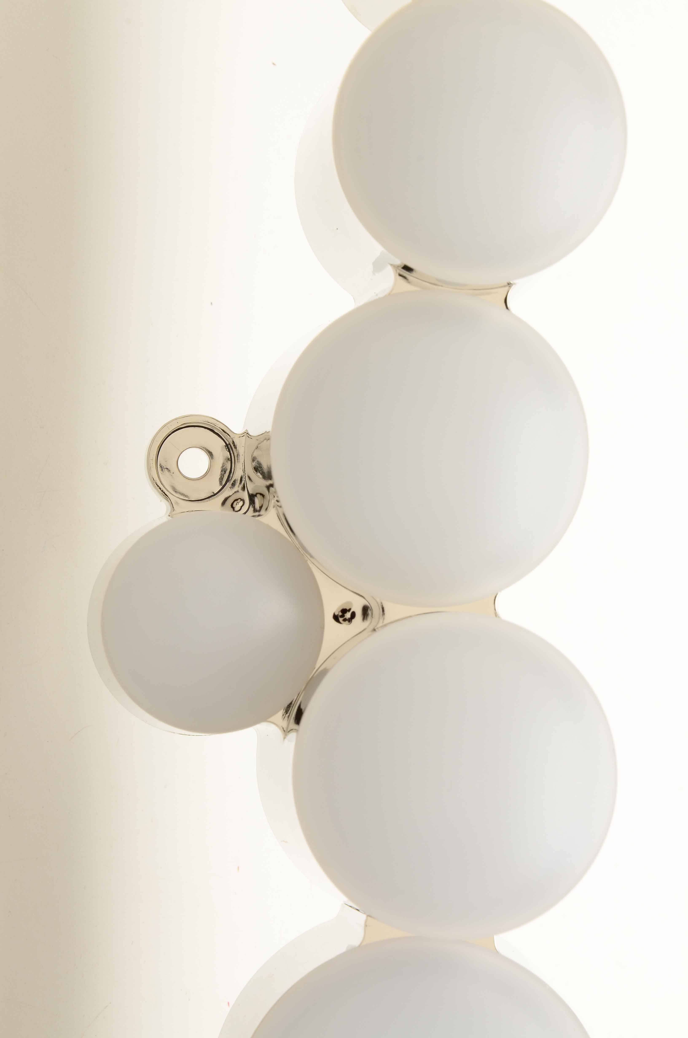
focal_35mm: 158
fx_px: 4535
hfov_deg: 8.7
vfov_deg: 13.1
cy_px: 519
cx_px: 344
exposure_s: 1/160
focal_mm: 105
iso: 200
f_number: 20
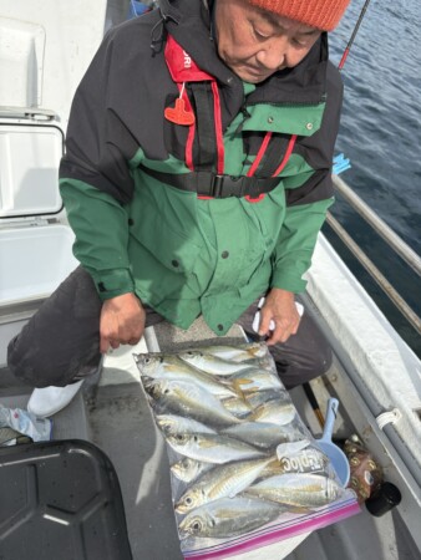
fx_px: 421
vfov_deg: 67.3
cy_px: 280
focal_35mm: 26
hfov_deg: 53.1
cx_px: 210
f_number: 1.6
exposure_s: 1/2538
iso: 50
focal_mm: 5.96
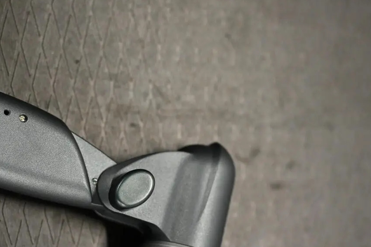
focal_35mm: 95
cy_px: 227
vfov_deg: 14.2
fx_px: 979
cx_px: 152
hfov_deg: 21.4
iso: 2000
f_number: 2.8
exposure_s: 1/125
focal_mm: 50
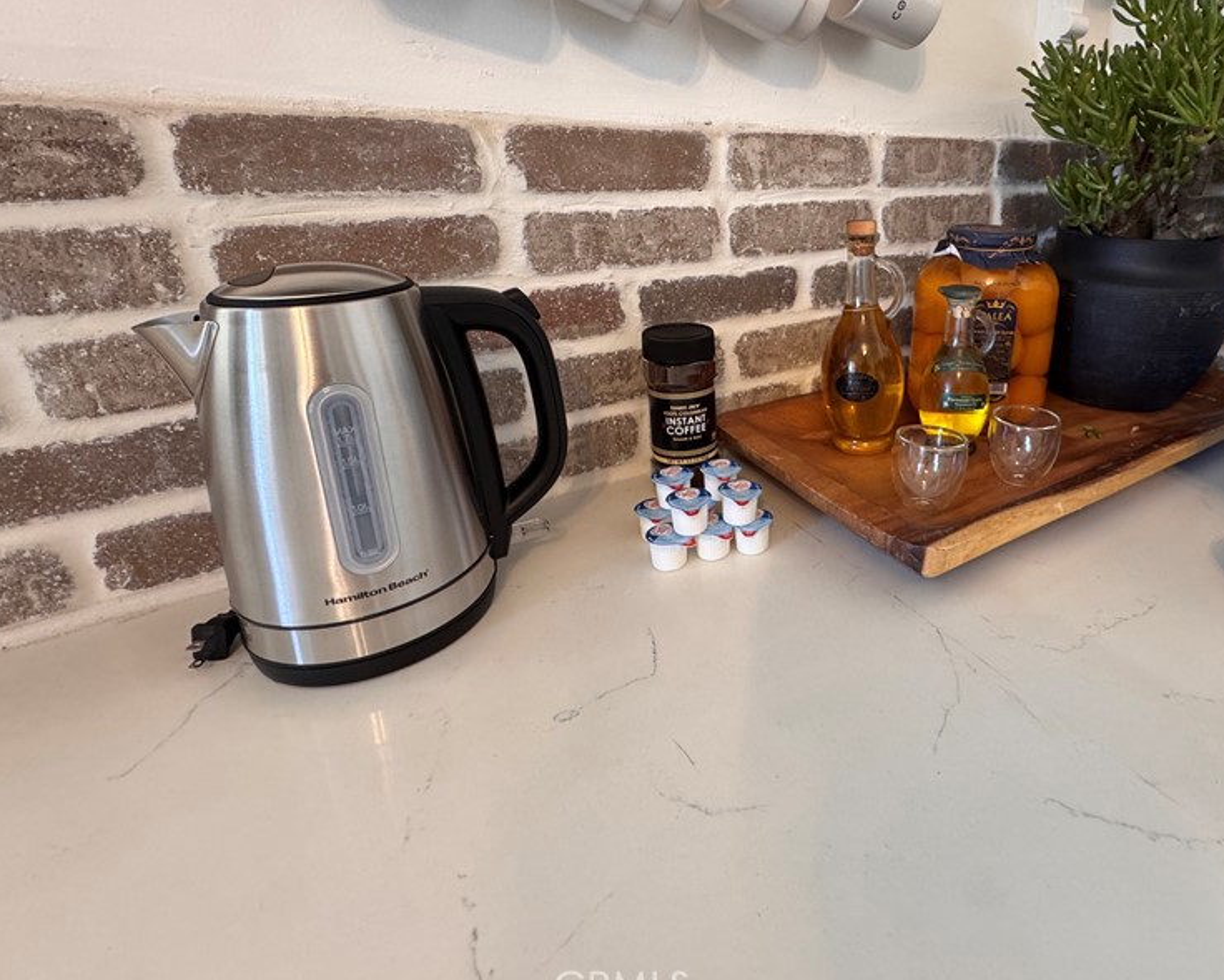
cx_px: 810
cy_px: 371
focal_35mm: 19
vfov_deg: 69.8
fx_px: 688
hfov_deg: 80.7
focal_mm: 2.22
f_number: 2.2
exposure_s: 1/60
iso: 320
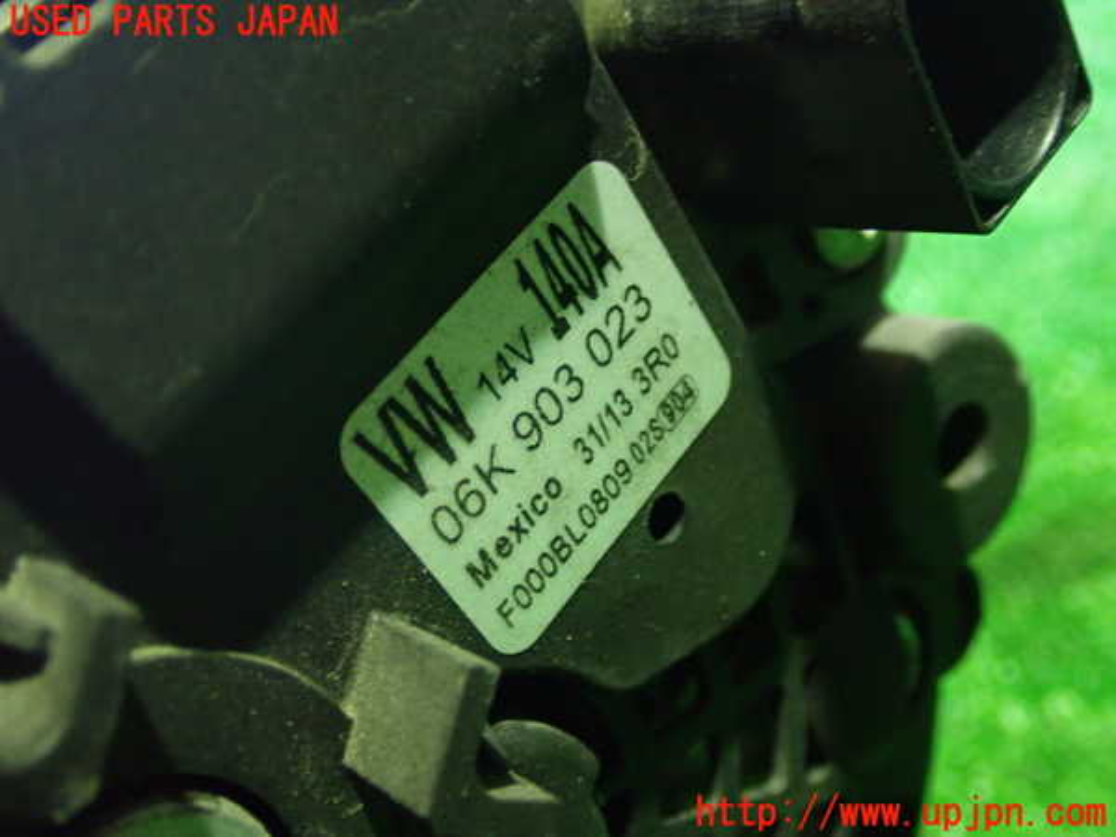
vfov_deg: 32.9
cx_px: 558
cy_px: 418
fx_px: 1419
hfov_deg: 42.9
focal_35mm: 44
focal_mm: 7.84
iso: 1000
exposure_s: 1/10
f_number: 2.9
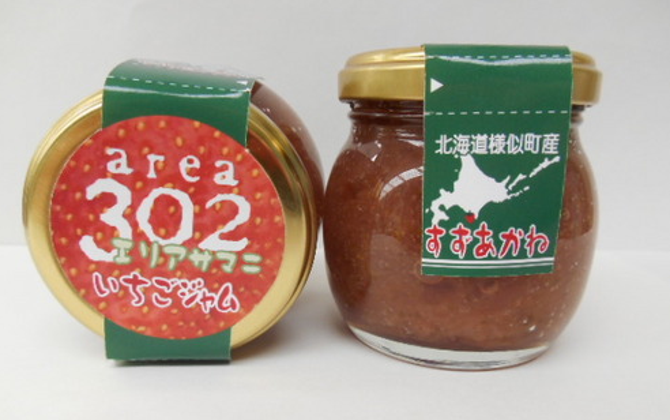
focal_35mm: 28
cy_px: 253
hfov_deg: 66.4
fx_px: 512
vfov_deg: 44.3
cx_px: 334
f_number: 3.4
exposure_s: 1/30
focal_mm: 4.7
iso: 180
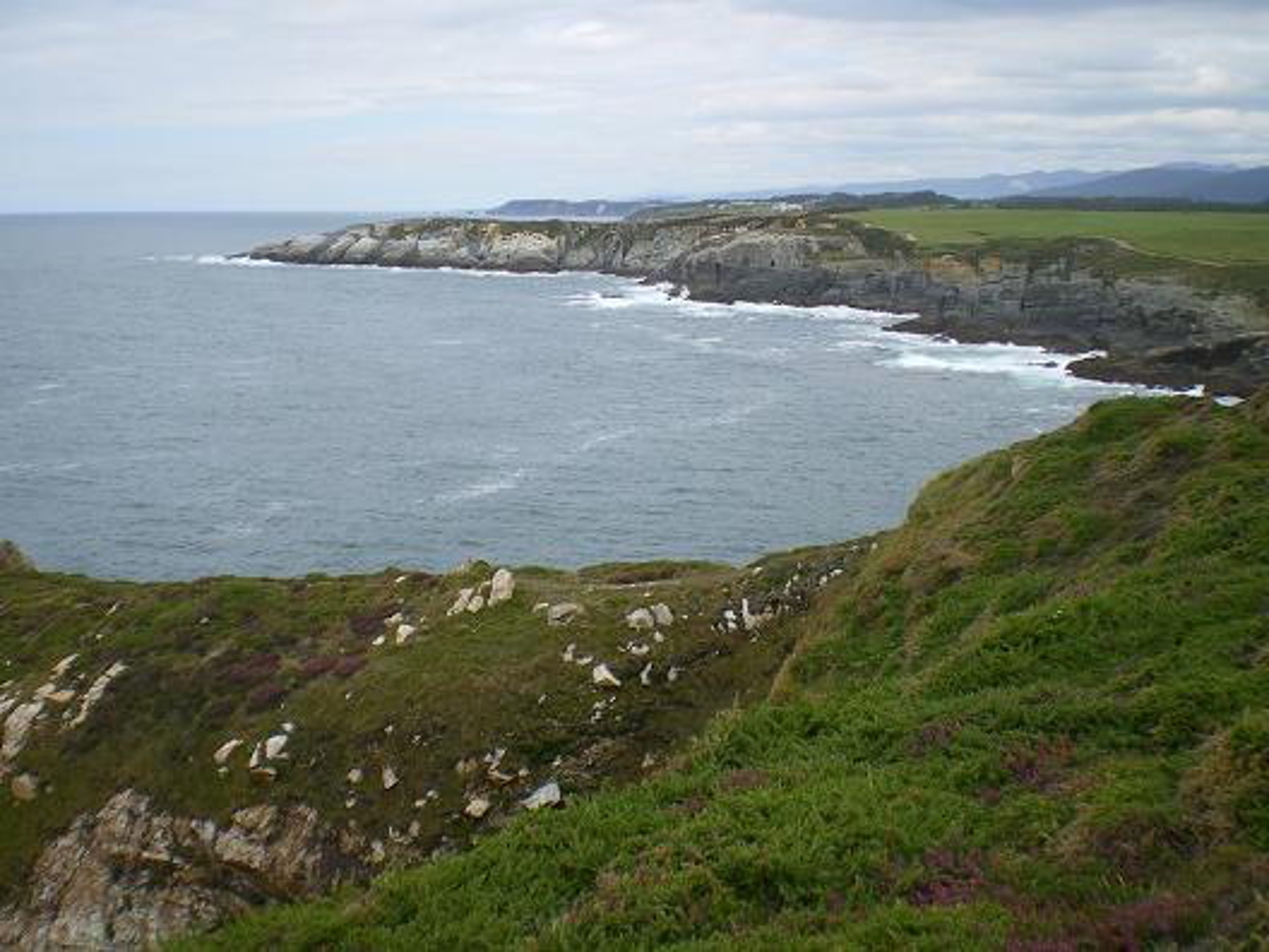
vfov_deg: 37.7
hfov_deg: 49.0
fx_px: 1393
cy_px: 476
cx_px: 634
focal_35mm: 38
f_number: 4.6
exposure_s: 1/320
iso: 64
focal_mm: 6.3
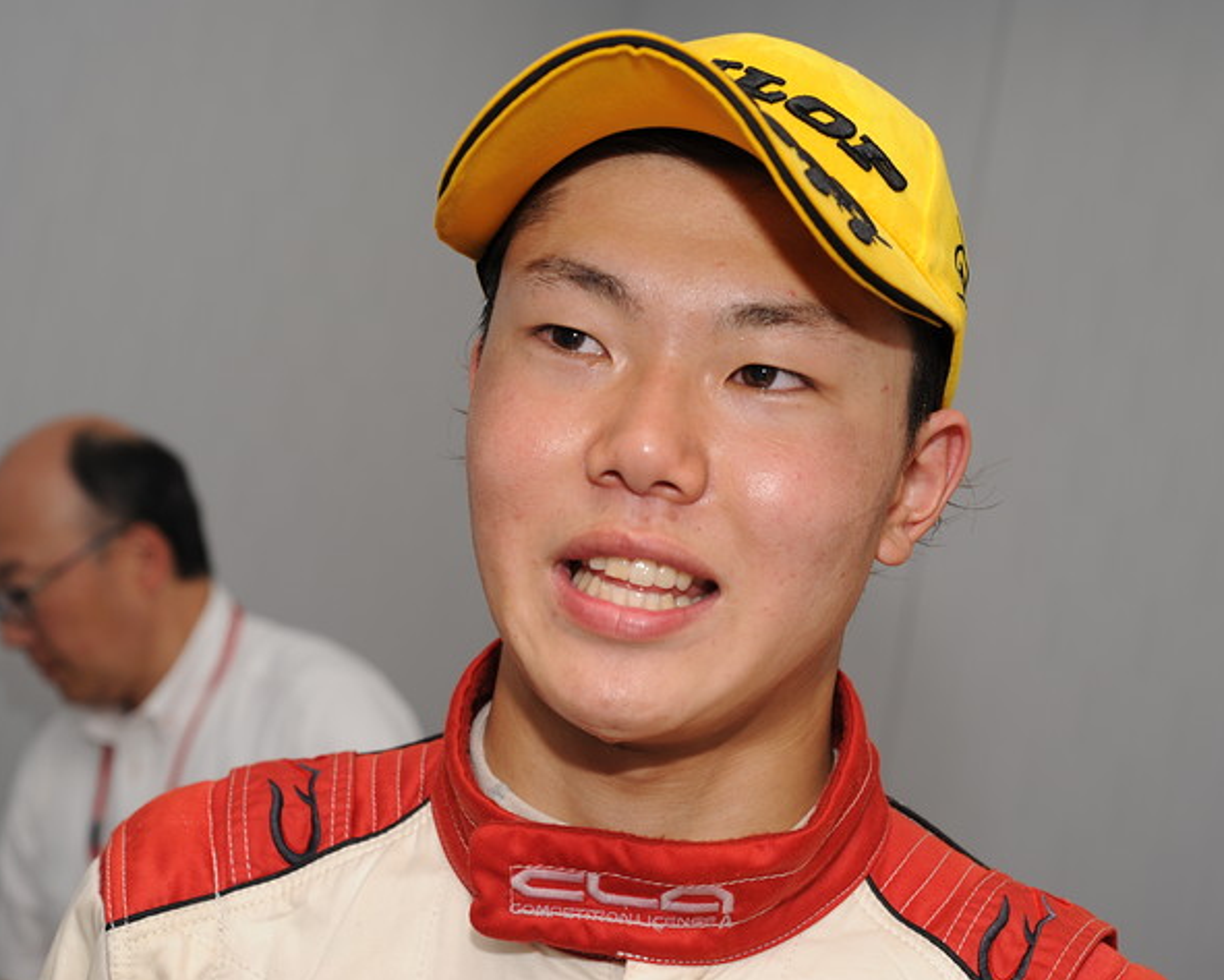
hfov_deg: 45.8
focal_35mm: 40
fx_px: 1449
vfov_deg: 37.3
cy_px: 489
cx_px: 632
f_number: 2
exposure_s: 1/60
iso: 200
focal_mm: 35
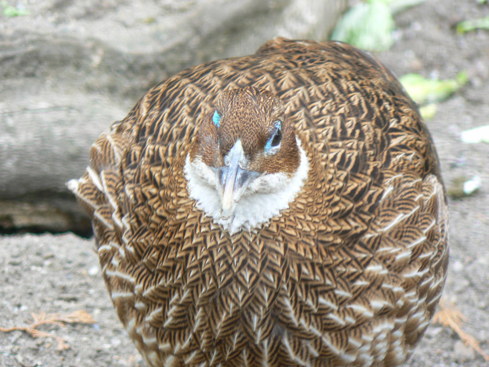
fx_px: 5142
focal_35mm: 364
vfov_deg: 4.1
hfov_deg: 5.4
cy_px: 184
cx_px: 244
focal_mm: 60.6
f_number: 3.6
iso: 80
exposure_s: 1/60
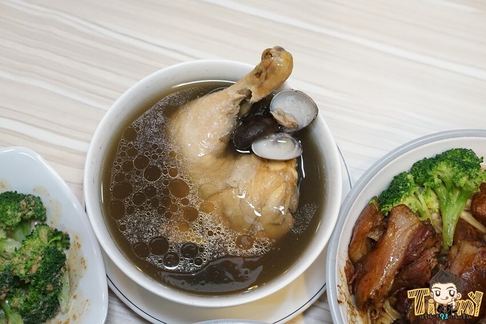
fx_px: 729
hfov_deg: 36.9
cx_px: 243
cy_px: 162
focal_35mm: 54
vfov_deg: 25.0
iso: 6400
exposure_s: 1/200
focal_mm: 54
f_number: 5.6
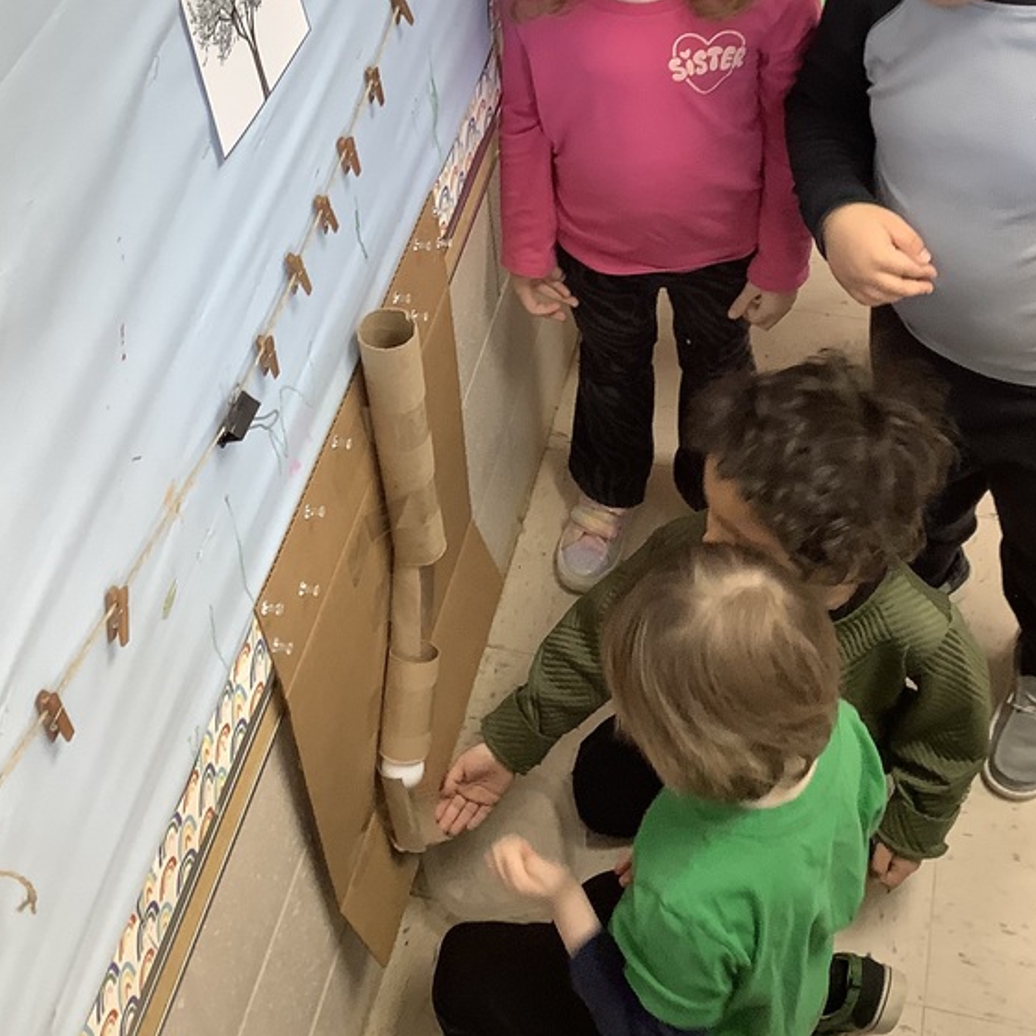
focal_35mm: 49
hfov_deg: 34.7
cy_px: 245
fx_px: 1659
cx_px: 556
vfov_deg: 33.9
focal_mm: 3.3
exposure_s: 1/60
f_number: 2.4
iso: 125
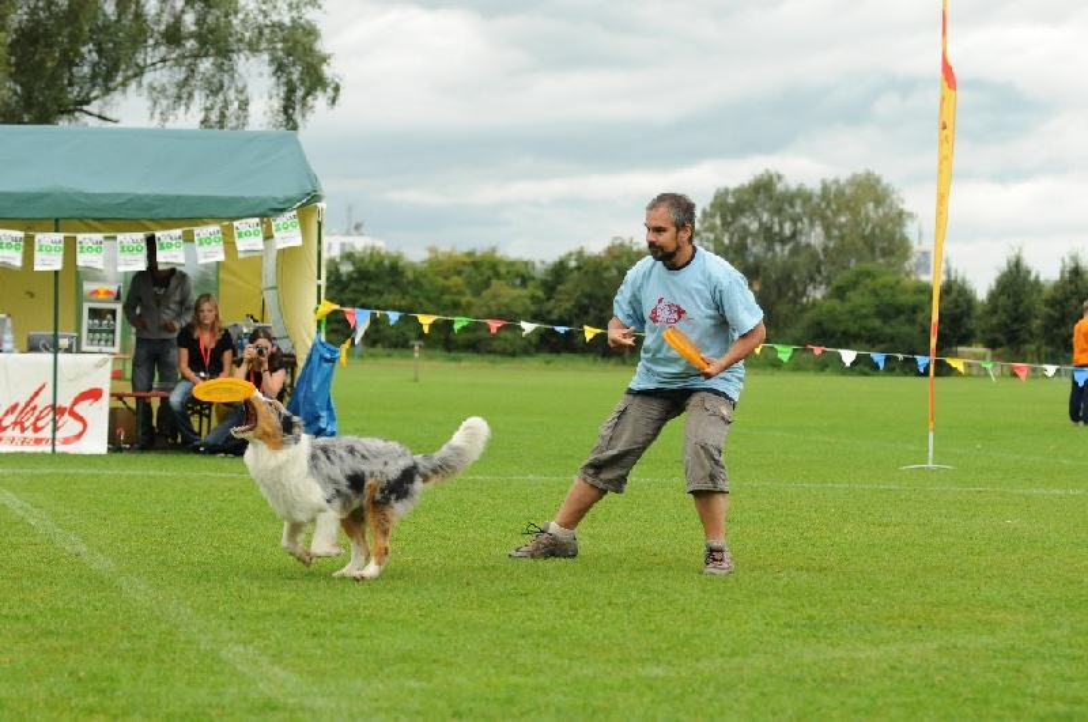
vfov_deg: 13.0
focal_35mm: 105
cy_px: 361
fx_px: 3169
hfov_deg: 19.5
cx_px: 544
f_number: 3.2
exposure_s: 1/2000
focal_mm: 70
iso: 800
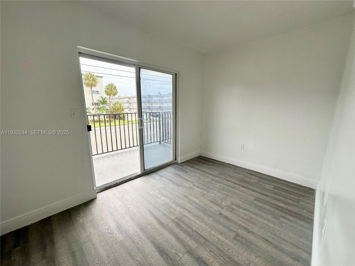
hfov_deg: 102.1
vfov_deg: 85.7
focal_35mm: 14
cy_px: 133
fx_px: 144
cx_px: 178
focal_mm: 2.22
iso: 64
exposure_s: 1/120
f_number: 2.2
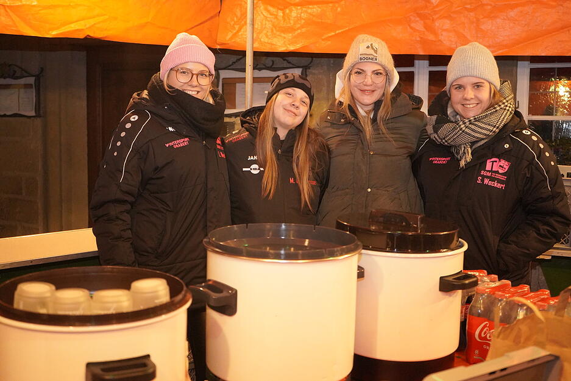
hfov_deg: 45.4
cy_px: 190
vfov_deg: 31.2
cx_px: 286
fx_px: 682
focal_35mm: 43
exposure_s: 1/100
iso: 12800
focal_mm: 43
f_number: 4.5
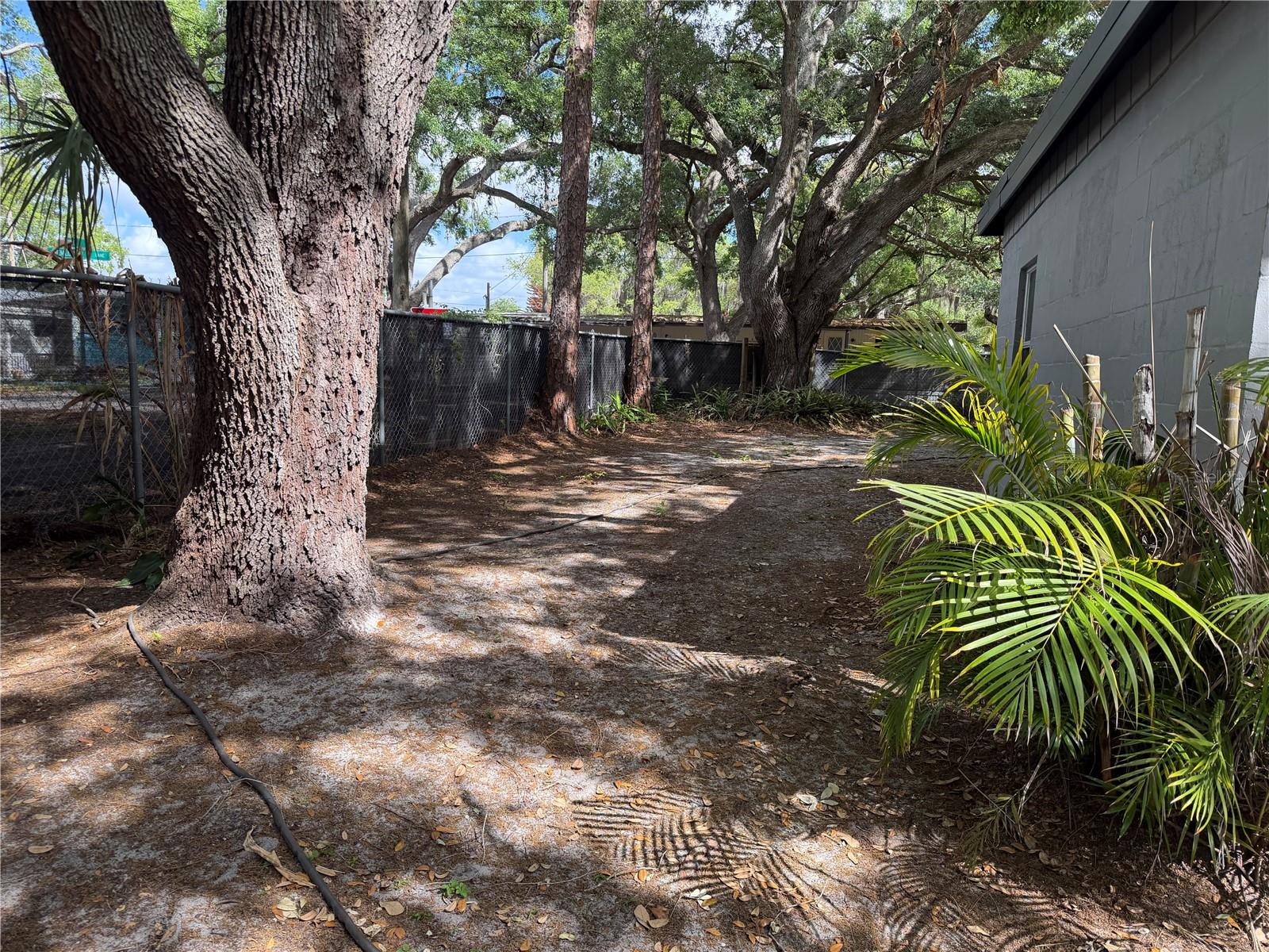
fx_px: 880
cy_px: 476
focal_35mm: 24
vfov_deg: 56.8
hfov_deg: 71.6
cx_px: 634
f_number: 1.78
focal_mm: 6.76
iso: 100
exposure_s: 1/1292
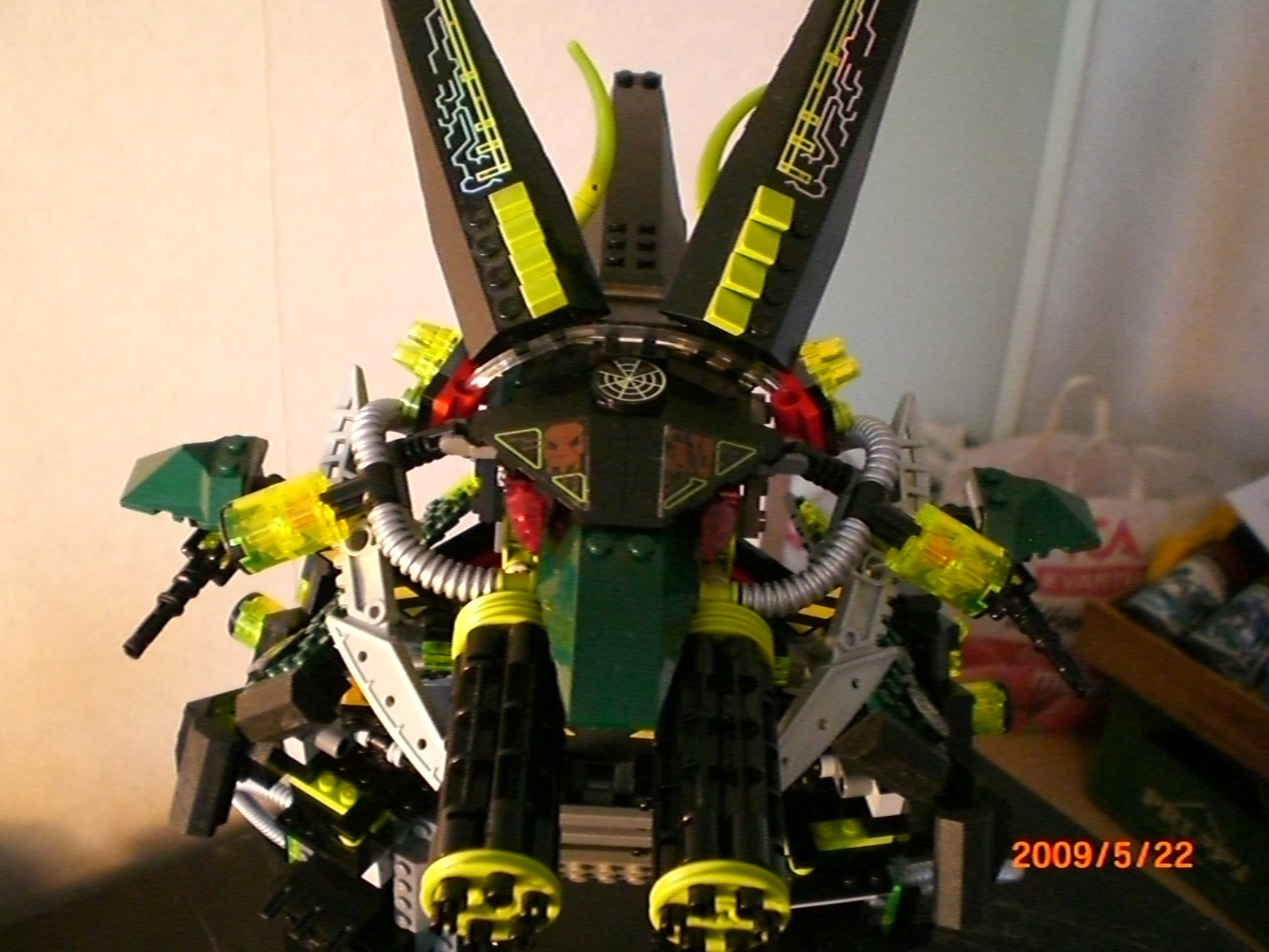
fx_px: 1393
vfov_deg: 37.7
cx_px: 634
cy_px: 476
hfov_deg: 49.0
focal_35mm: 38
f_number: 3.1
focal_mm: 6.3
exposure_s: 1/30
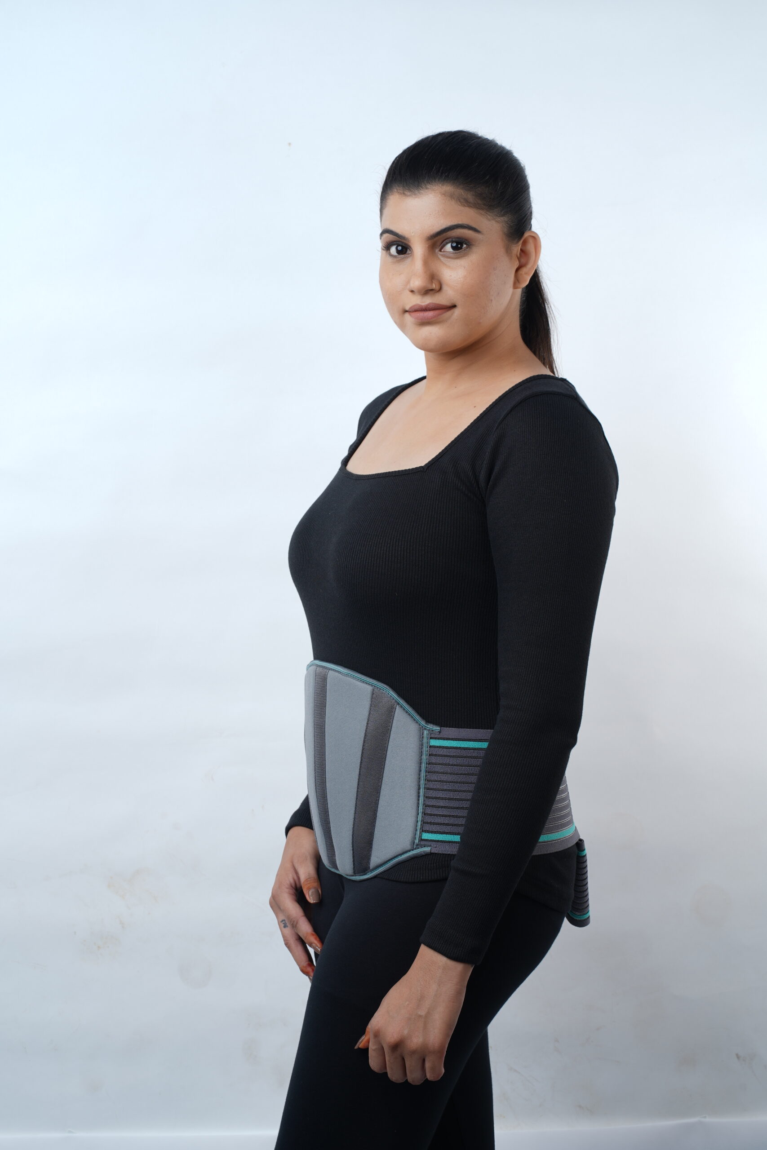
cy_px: 575
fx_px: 2716
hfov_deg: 16.1
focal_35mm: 85
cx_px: 384
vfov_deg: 23.9
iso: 50
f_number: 13
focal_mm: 85
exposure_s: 1/160
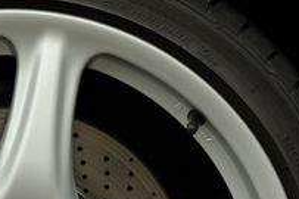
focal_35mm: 314
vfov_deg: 4.3
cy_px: 283
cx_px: 1
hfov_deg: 6.5
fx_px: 2606
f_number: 4
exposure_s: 1/110
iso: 200
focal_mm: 55
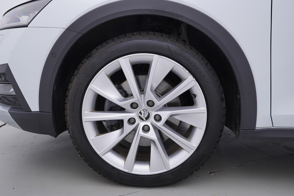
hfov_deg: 53.1
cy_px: 98
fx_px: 294
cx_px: 147
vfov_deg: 36.9
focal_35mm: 36
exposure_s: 1/80
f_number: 4
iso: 125
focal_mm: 24
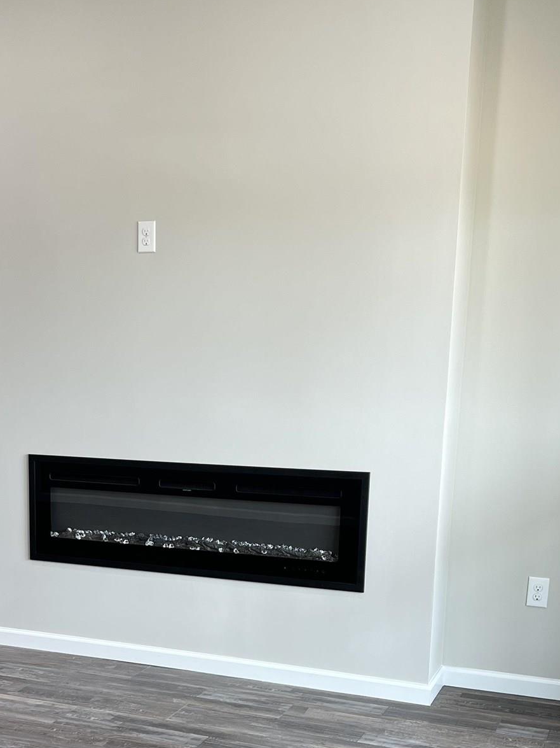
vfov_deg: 36.5
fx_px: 1100
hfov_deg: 28.3
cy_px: 571
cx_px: 161
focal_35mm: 51
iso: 64
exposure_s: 1/120
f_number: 1.5
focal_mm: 5.7
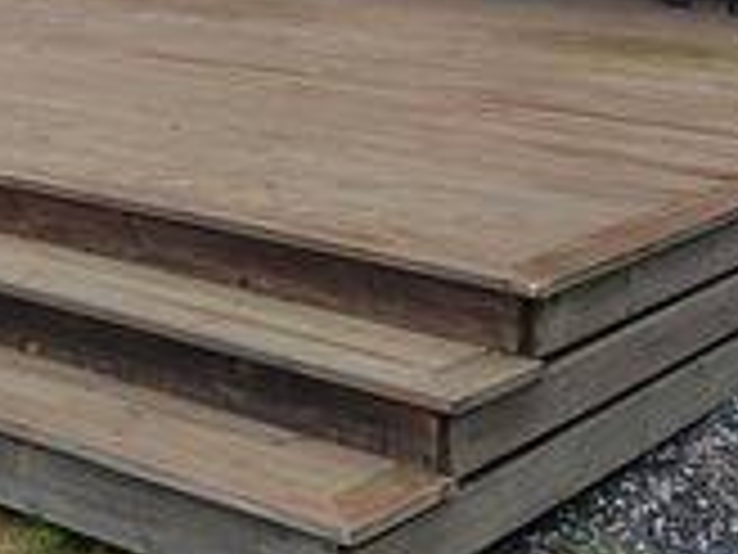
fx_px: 1876
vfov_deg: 15.2
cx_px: 32
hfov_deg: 21.6
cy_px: -333
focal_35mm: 88
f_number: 1.8
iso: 108
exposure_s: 1/100
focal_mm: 5.56
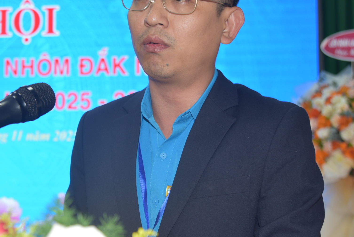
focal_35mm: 68
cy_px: 76
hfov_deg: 29.3
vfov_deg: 20.0
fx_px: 669
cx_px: 98
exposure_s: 1/80
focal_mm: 34
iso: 400
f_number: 4
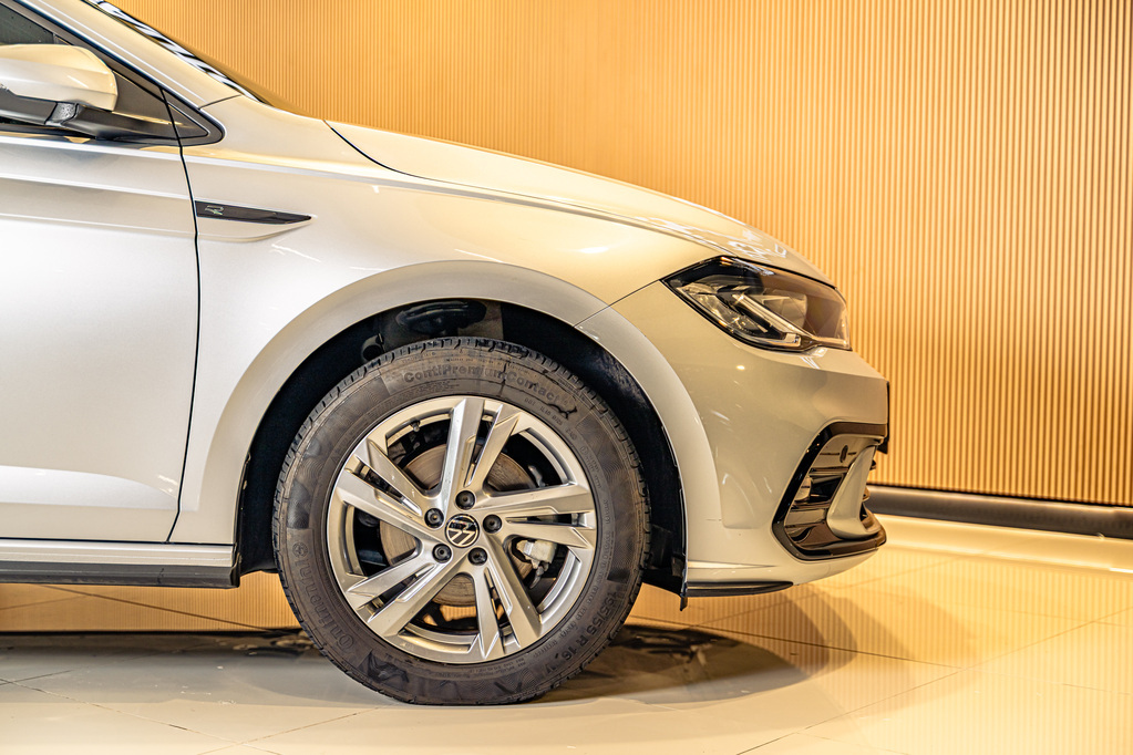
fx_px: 1636
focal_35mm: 52
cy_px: 378
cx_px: 566
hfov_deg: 38.2
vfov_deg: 26.0
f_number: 2.8
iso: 100
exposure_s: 1/100
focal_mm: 52
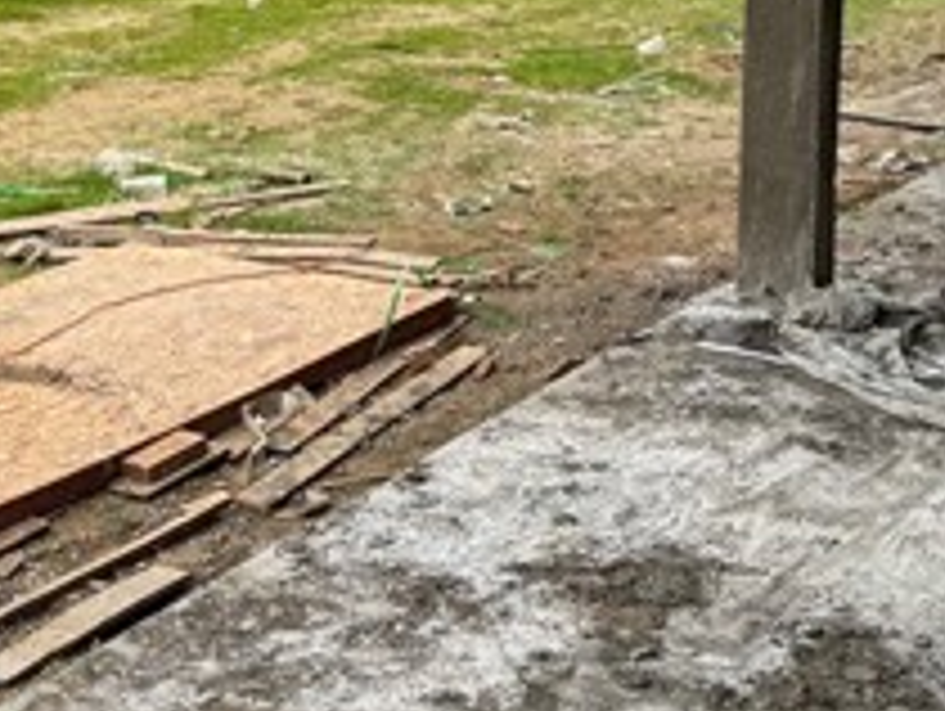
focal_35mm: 73
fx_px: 1995
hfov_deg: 26.3
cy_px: -32
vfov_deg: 19.5
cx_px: 234
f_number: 1.78
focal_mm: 6.76
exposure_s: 1/773
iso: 80
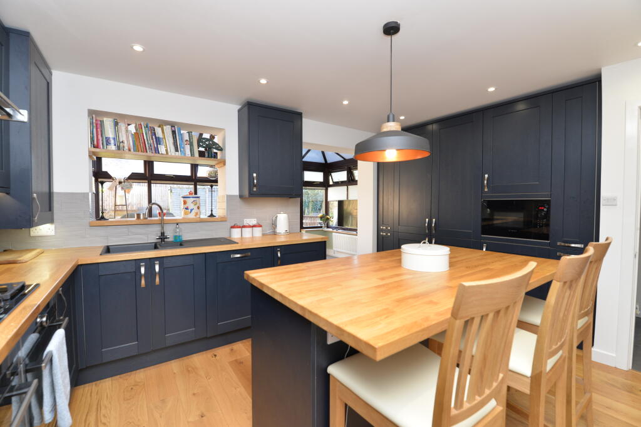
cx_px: 320
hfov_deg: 100.4
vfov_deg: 77.3
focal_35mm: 15
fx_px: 267
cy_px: 214
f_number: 5
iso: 500
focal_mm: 15
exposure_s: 1/60
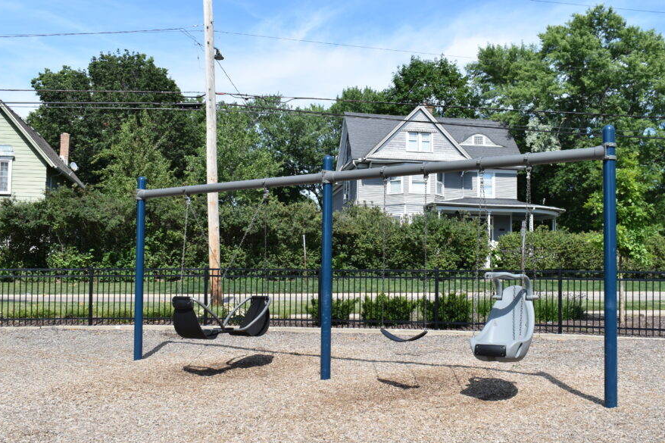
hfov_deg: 46.4
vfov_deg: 31.8
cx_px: 354
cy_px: 253
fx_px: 776
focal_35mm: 42
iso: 200
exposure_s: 1/320
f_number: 9
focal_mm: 24
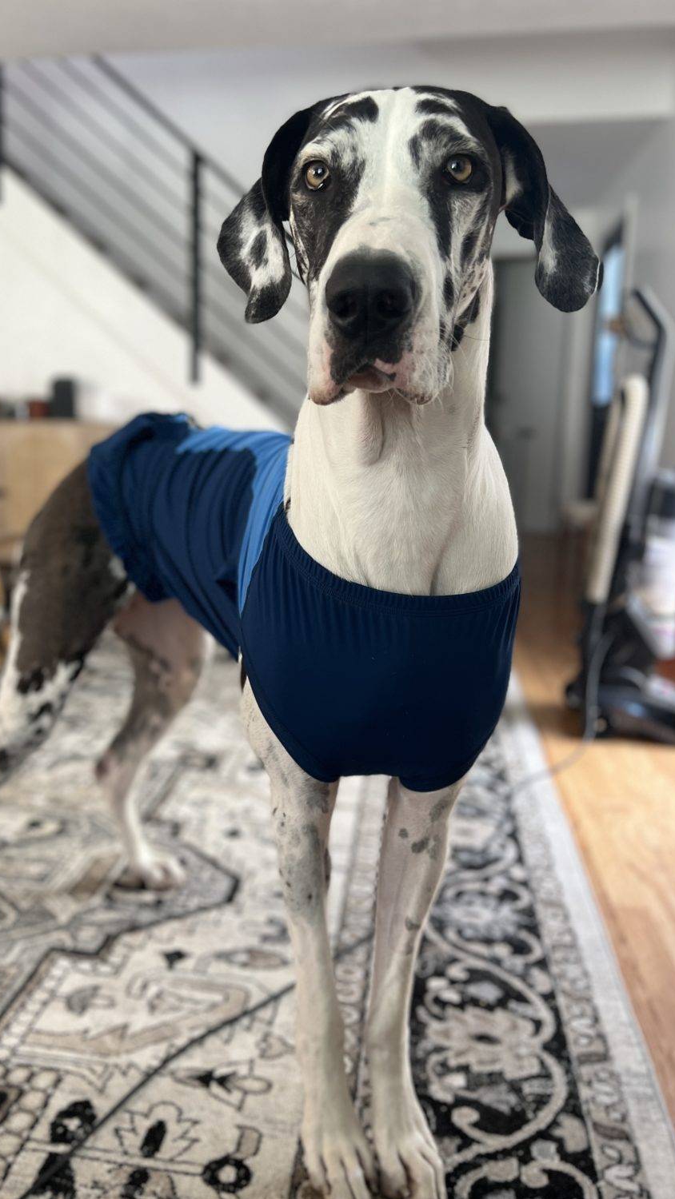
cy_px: 588
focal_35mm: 29
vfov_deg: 66.1
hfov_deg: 39.9
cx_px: 250
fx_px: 923
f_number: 1.5
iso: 160
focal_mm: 5.7
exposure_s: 1/60
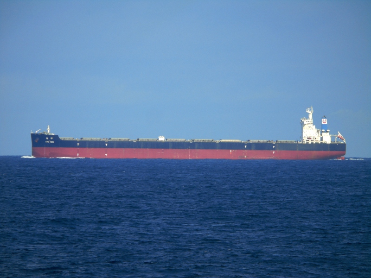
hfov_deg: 3.1
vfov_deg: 2.4
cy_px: 139
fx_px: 6752
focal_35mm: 630
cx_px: 186
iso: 80
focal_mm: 112
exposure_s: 1/320
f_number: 5.8
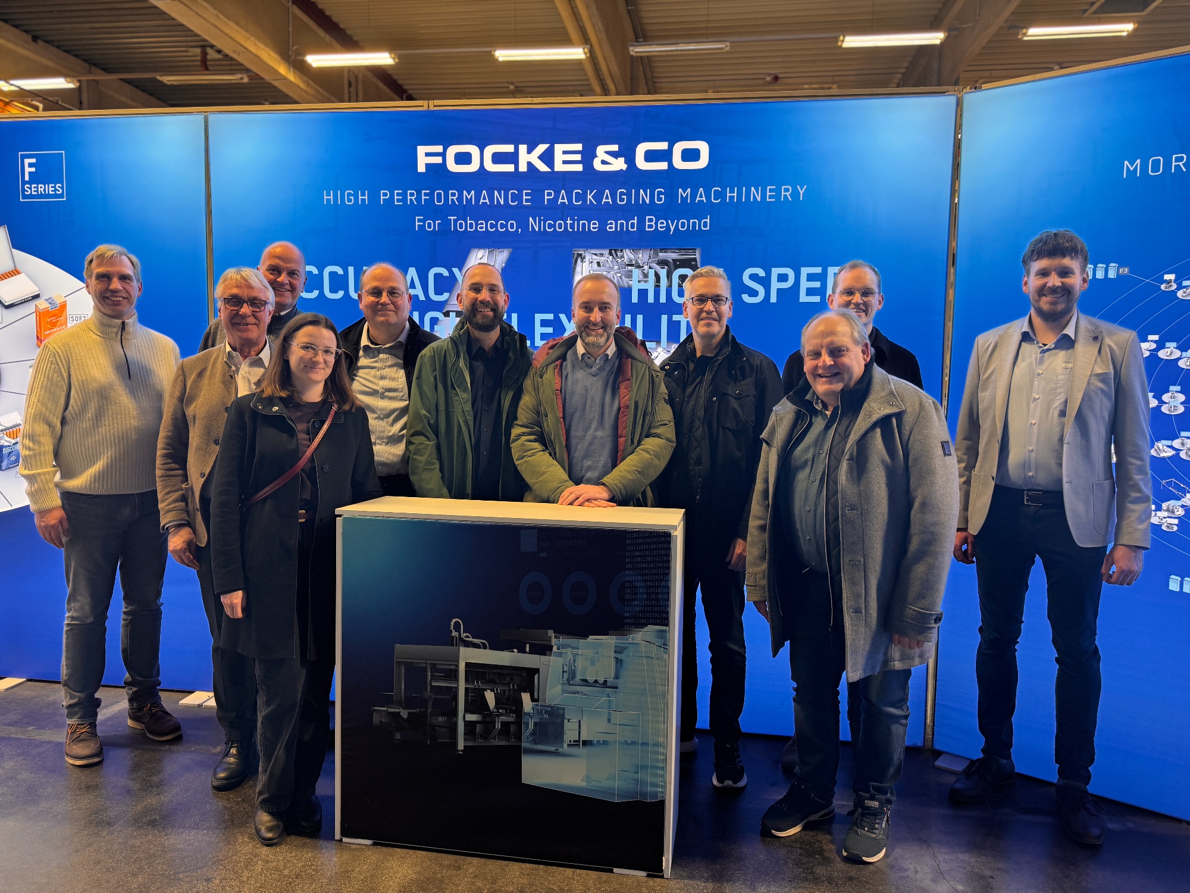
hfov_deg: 71.6
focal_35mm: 24
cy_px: 446
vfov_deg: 56.8
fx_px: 825
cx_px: 595
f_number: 1.78
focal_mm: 6.76
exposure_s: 1/50
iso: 125
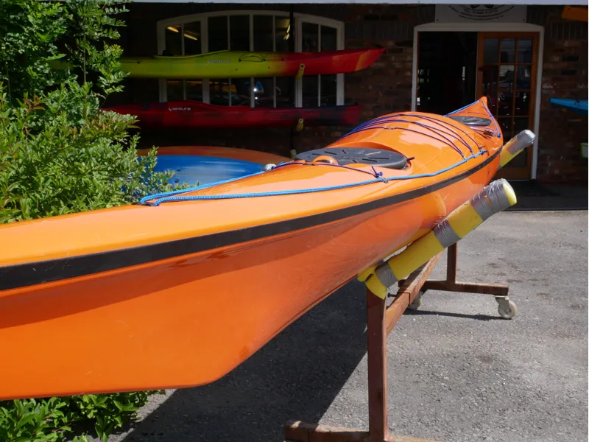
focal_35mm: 40
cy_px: 221
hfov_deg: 46.8
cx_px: 294
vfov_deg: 36.0
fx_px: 681
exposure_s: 1/125
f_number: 14
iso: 200
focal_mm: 20
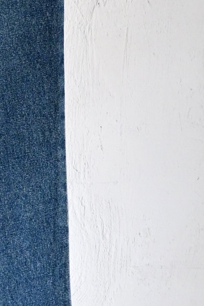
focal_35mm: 108
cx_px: -196
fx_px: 918
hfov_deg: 11.5
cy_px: 111
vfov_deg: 18.9
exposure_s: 1/60
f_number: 5
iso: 800
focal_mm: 16
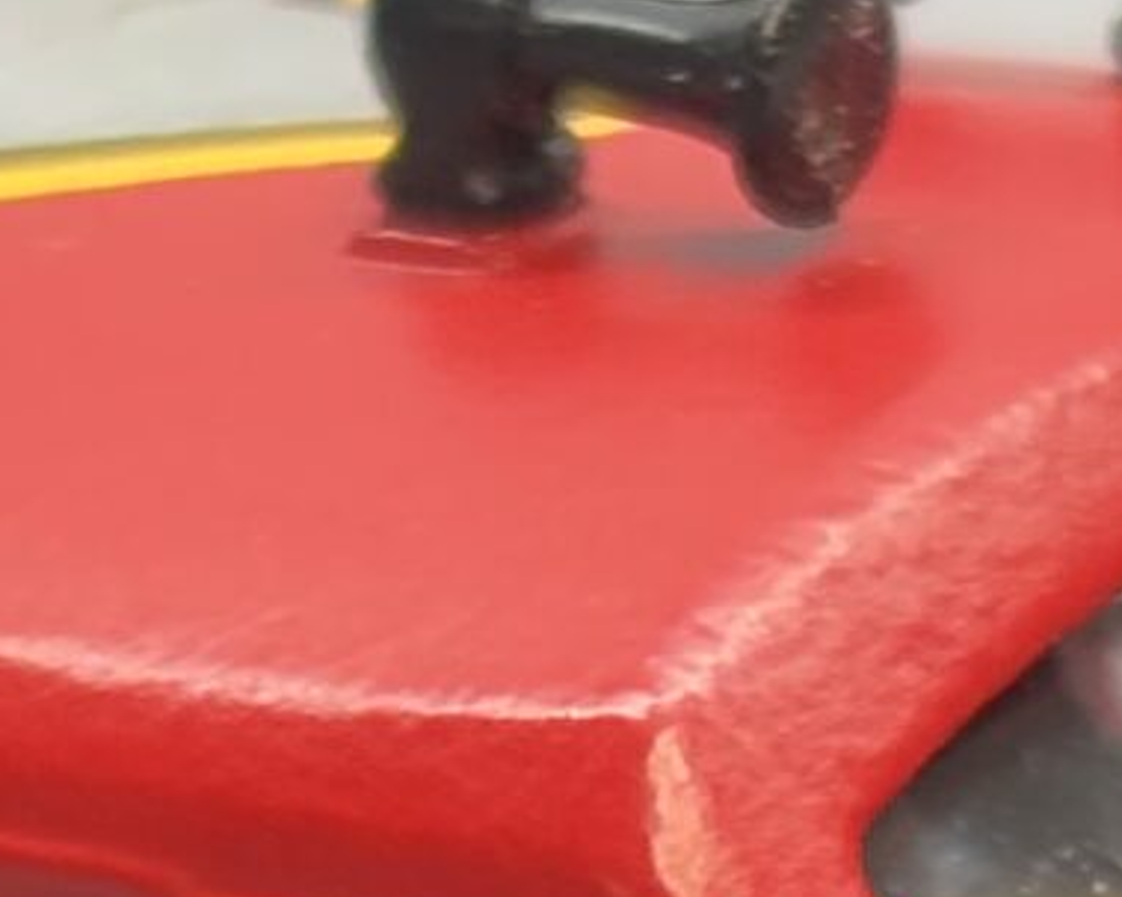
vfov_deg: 4.4
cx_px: 589
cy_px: 1886
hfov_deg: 5.6
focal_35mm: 343
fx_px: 11387
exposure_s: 1/33
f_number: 1.6
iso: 160
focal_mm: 5.96
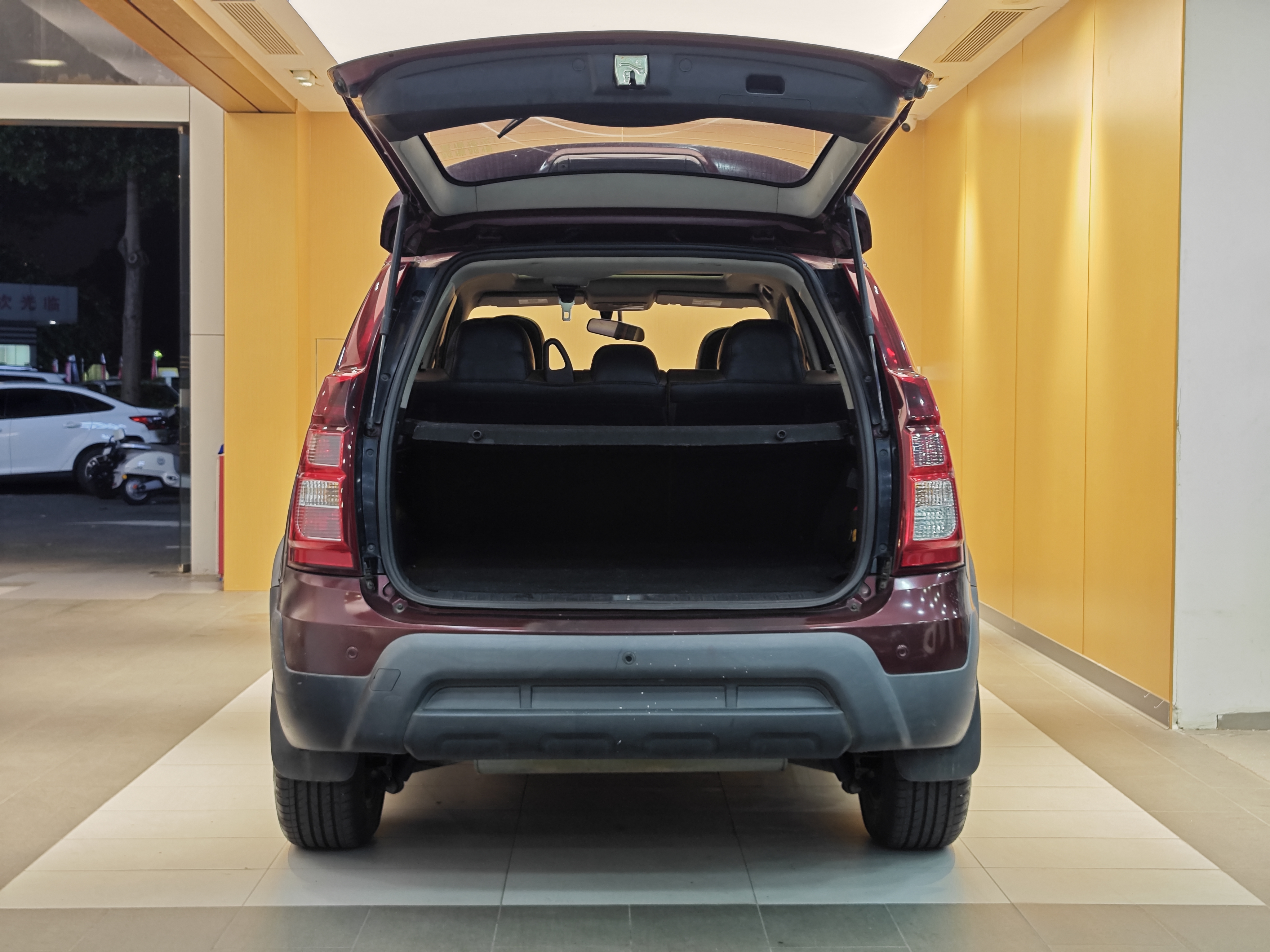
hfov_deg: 41.2
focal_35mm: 46
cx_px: 635
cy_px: 476
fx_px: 1688
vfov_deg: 31.5
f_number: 1.9
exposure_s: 1/50
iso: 100
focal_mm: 8.7
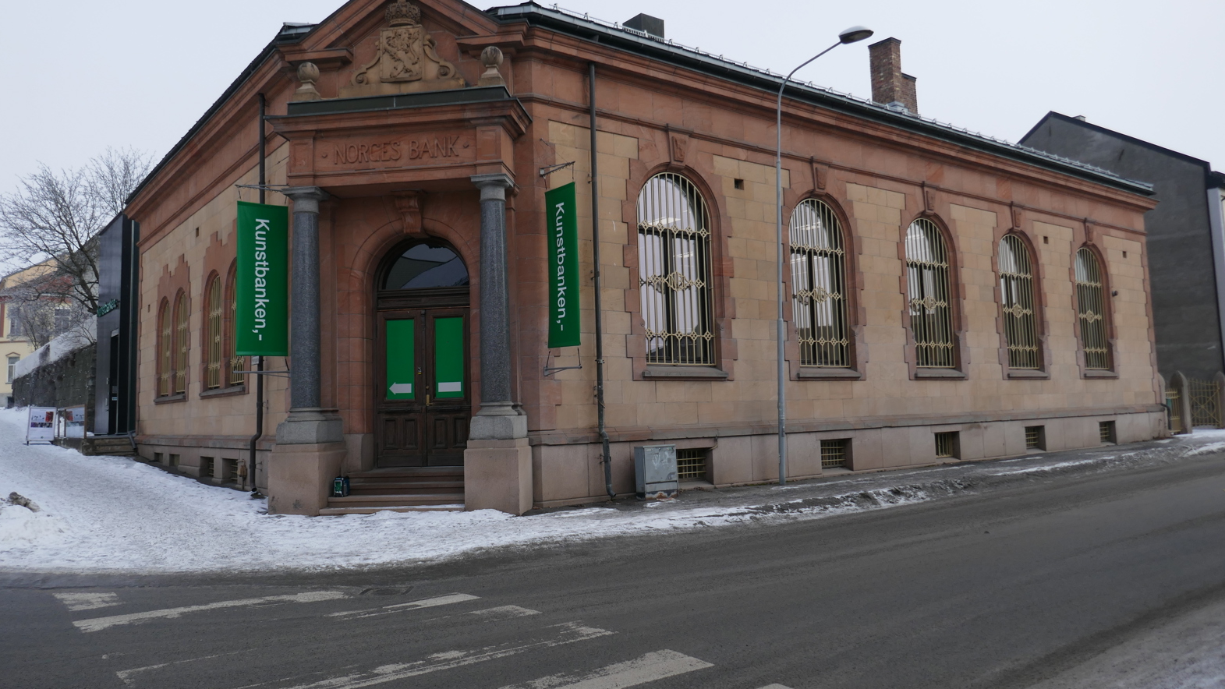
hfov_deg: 69.8
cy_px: 319
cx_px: 601
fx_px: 877
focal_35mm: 27
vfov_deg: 42.9
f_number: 2.8
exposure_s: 1/800
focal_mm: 9.1
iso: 125
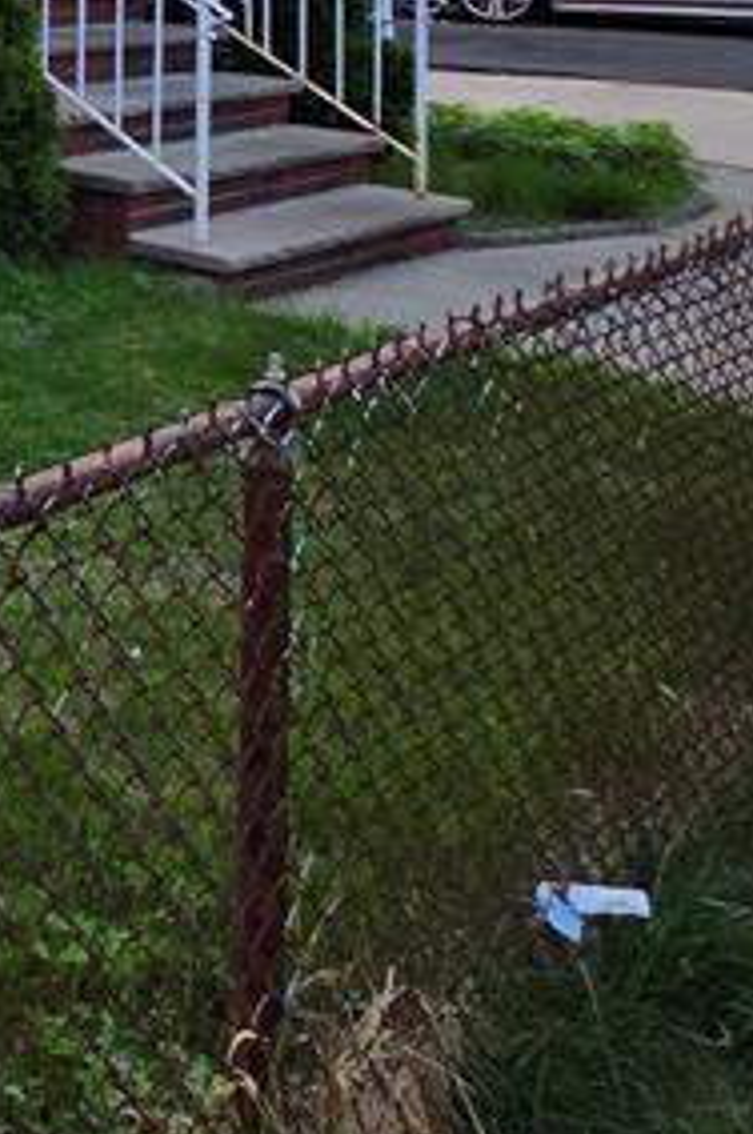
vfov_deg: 35.0
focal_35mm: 49
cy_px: -100
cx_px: -941
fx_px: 1541
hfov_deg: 16.3
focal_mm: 2.2
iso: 40
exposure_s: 1/511
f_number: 1.9
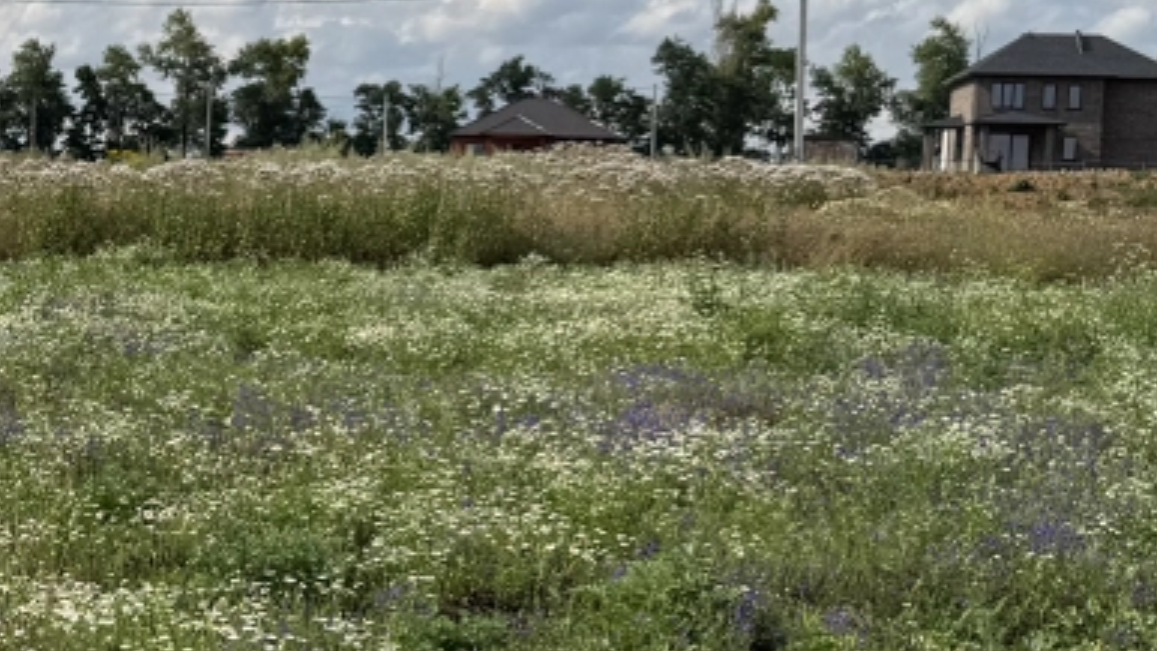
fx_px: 2607
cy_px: 314
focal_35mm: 85
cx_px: -333
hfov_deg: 22.5
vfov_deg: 14.2
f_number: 1.78
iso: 80
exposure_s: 1/6711
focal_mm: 6.76
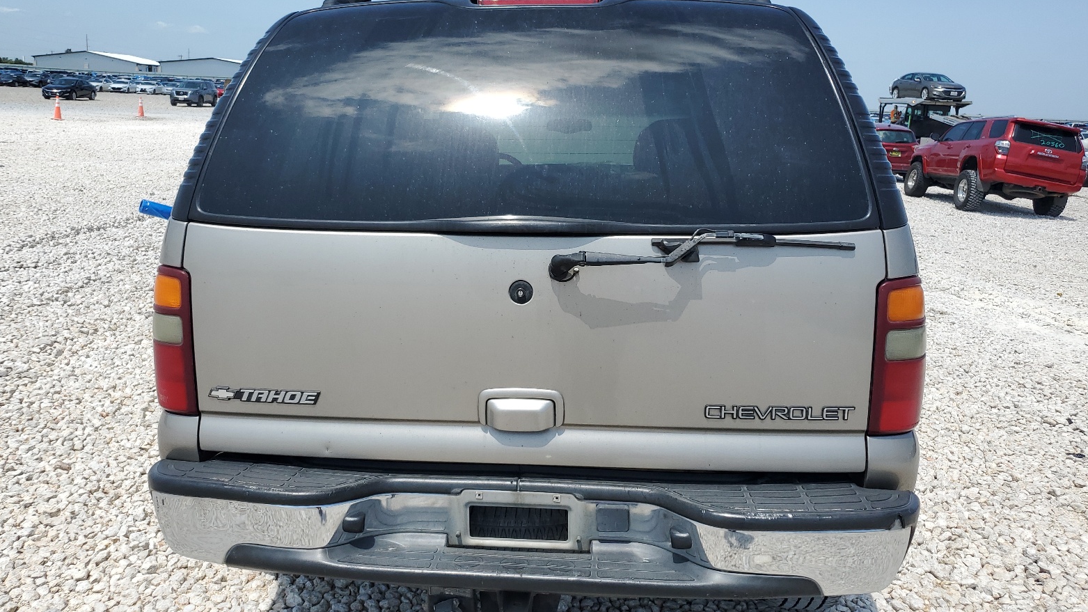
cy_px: 295
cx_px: 540
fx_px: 837
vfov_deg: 40.2
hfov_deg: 66.1
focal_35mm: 29
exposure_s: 1/3333
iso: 50
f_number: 1.5
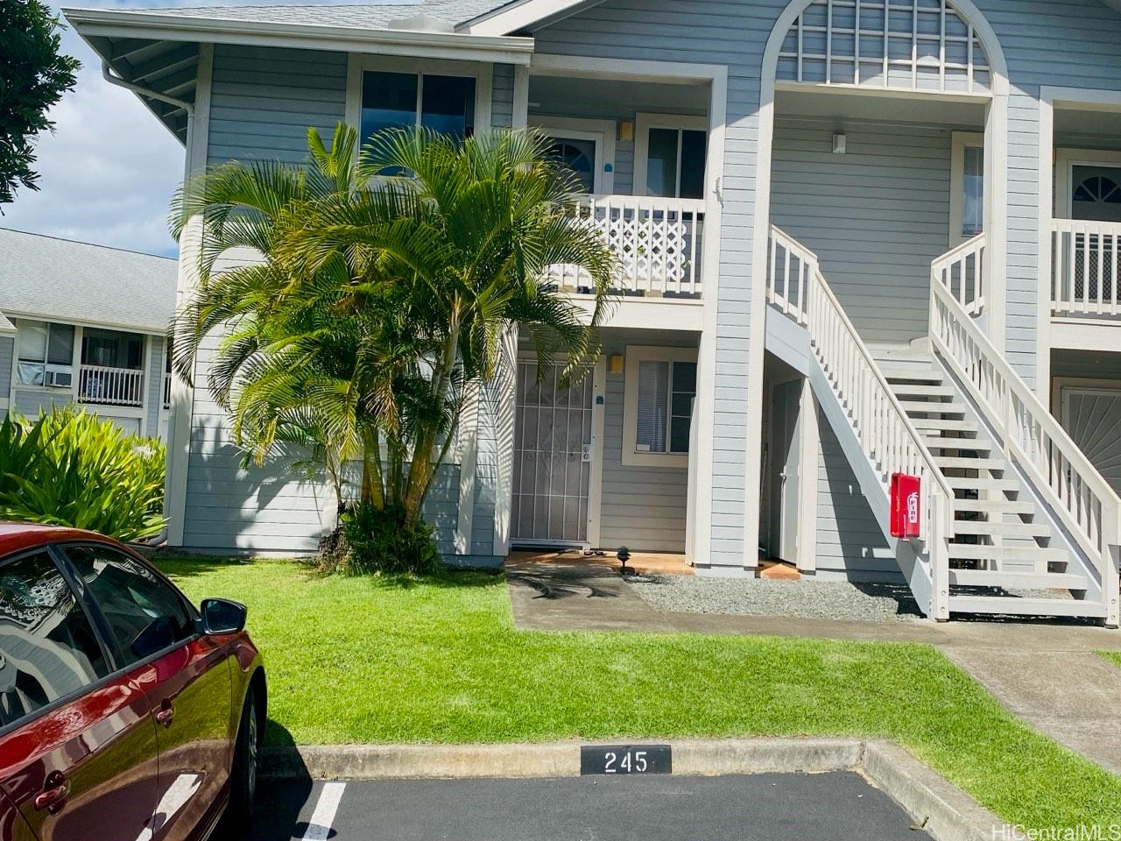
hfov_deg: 67.3
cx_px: 560
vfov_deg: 53.1
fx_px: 842
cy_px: 420
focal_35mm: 26
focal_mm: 4.25
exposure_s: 1/3497
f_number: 1.8
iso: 32
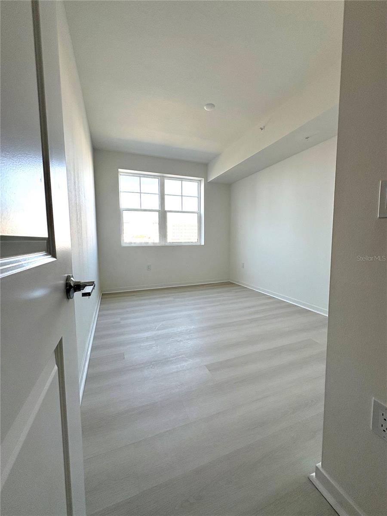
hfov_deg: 85.7
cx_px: 194
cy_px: 258
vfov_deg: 102.1
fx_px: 209
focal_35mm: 14
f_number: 2.2
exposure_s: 1/190
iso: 64
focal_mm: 2.22
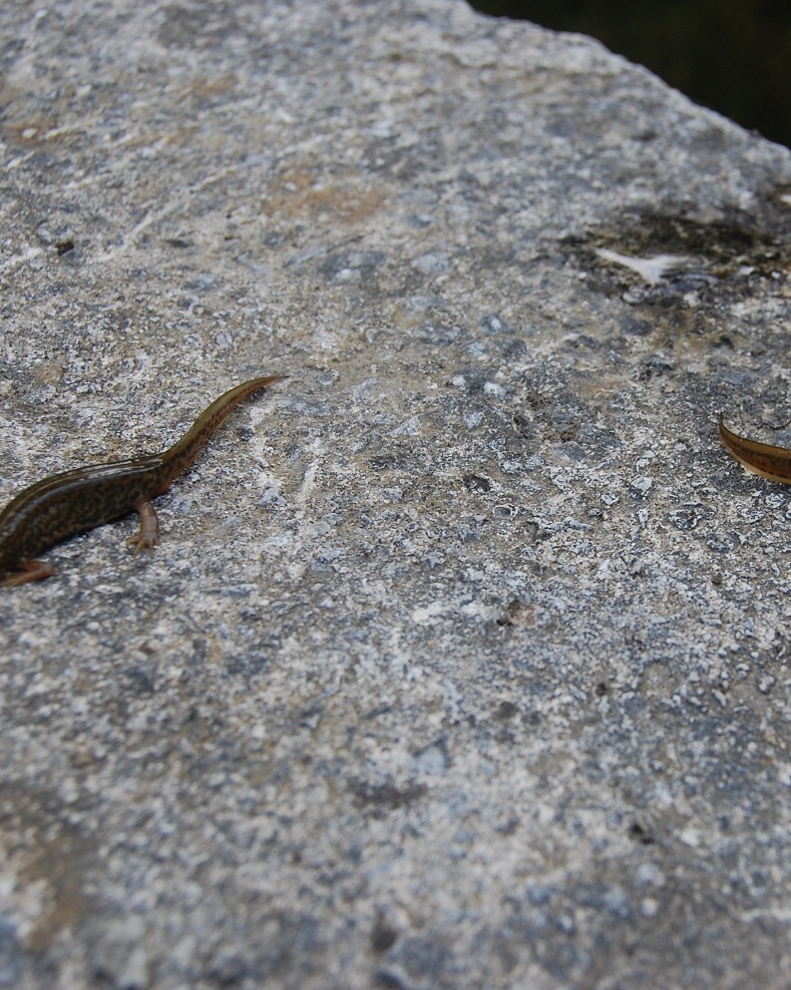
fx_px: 1874
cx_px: 551
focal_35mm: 64
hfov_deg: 23.7
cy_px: 494
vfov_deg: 29.6
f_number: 5.6
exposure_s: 1/125
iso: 360
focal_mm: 30
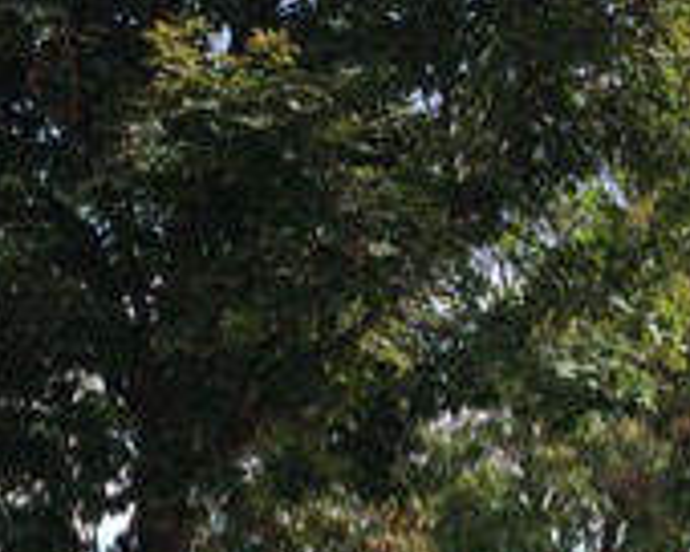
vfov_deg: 19.7
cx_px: 475
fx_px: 1532
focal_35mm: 75
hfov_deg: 25.2
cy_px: 582
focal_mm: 4.15
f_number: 2.2
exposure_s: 1/933
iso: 32
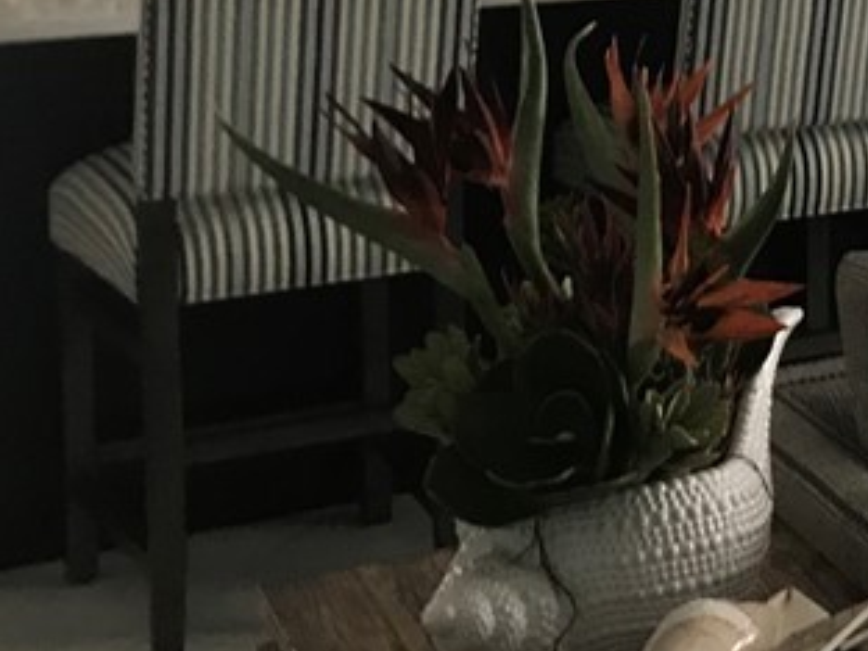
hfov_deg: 19.5
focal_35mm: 92
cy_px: -53
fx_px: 2307
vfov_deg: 15.7
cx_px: 1149
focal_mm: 3.99
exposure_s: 1/20
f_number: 1.8
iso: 40
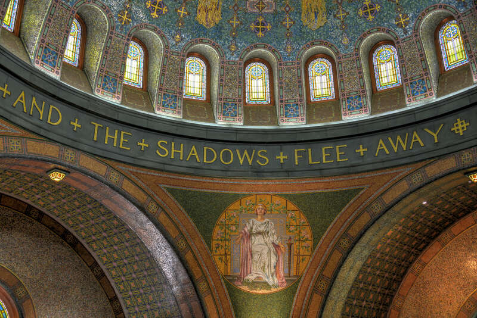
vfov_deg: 31.9
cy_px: 159
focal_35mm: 42
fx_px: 557
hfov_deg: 46.4
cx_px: 238
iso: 100
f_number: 4
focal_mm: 42
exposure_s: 1/1.67
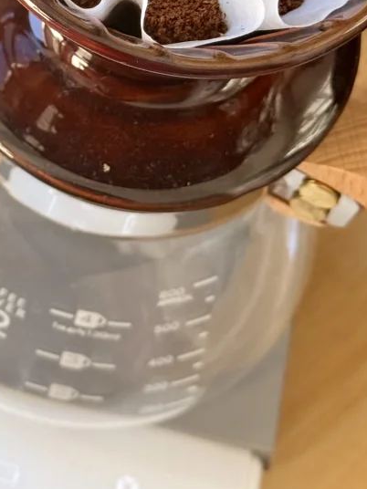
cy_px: -54
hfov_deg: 11.4
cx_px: -11
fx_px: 1824
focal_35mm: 129
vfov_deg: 14.9
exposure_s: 1/205
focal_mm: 6.76
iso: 100
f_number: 1.78
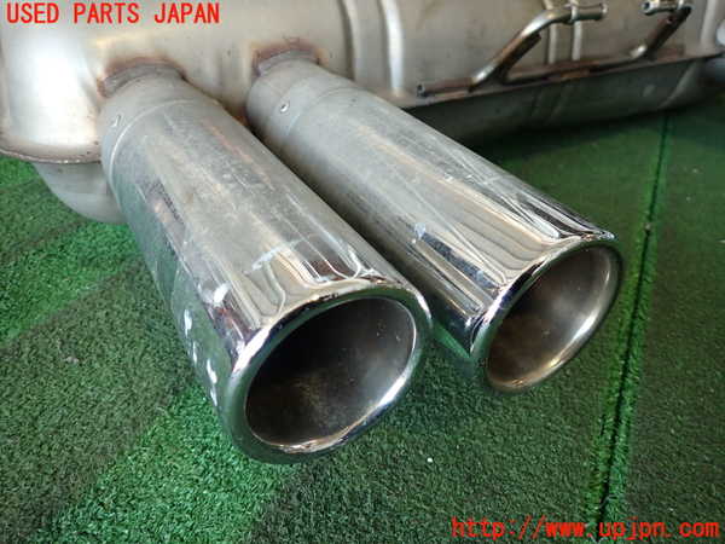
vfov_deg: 54.9
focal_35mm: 25
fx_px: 524
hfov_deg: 69.4
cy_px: 272
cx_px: 362
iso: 200
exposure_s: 1/60
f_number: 2
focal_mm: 4.5
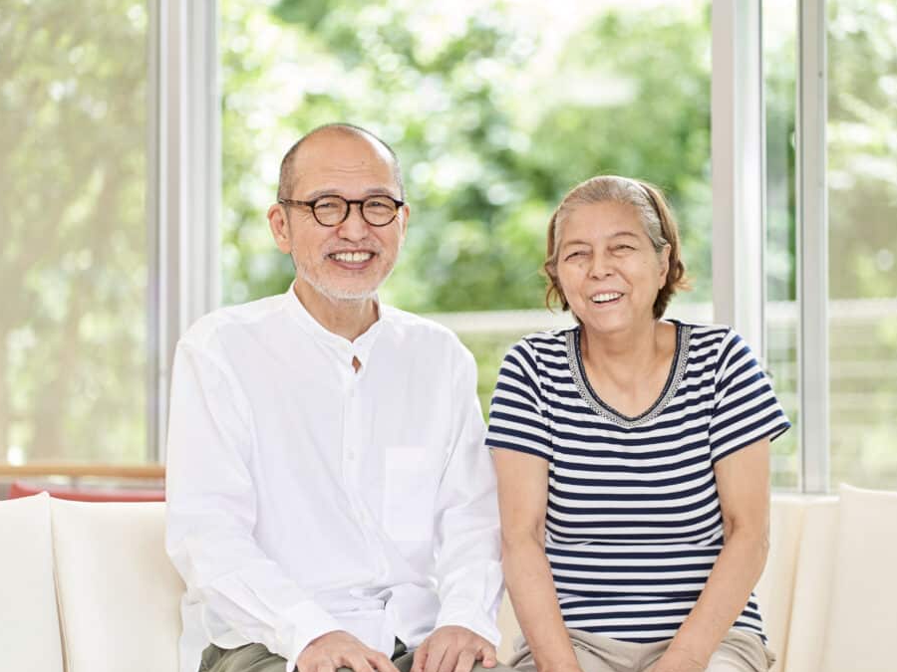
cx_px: 505
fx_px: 2410
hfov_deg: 21.1
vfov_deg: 15.9
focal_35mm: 93
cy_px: 339
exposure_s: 1/125
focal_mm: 85
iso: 160
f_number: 2
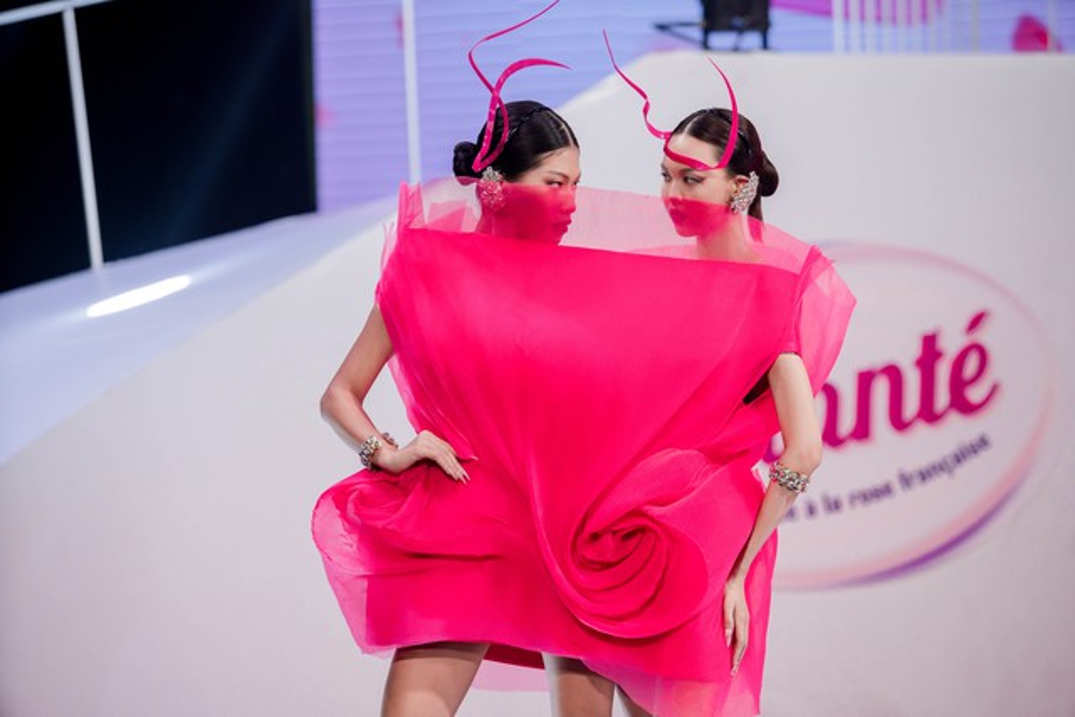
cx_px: 538
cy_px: 358
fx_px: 4480
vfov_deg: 9.2
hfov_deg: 13.7
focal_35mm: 150
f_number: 3.5
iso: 1250
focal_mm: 150
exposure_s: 1/400
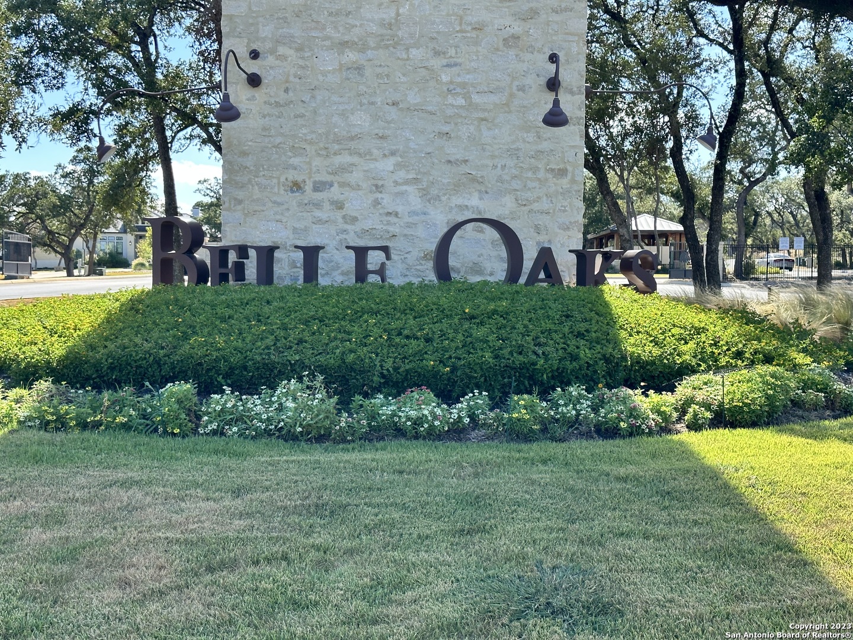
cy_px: 320
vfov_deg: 30.3
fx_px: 1183
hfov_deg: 39.7
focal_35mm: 48
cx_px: 426
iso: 64
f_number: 1.78
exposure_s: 1/980
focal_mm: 6.86
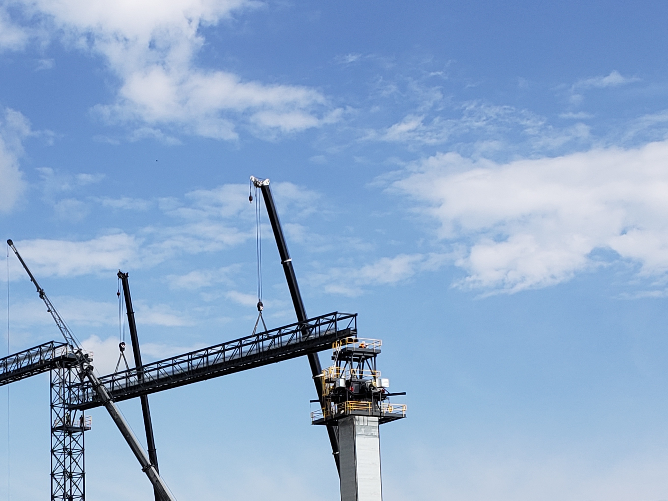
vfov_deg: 27.2
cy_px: 431
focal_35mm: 52
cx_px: 178
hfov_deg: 36.1
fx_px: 1003
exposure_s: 1/1666
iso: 50
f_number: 2.4
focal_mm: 4.3
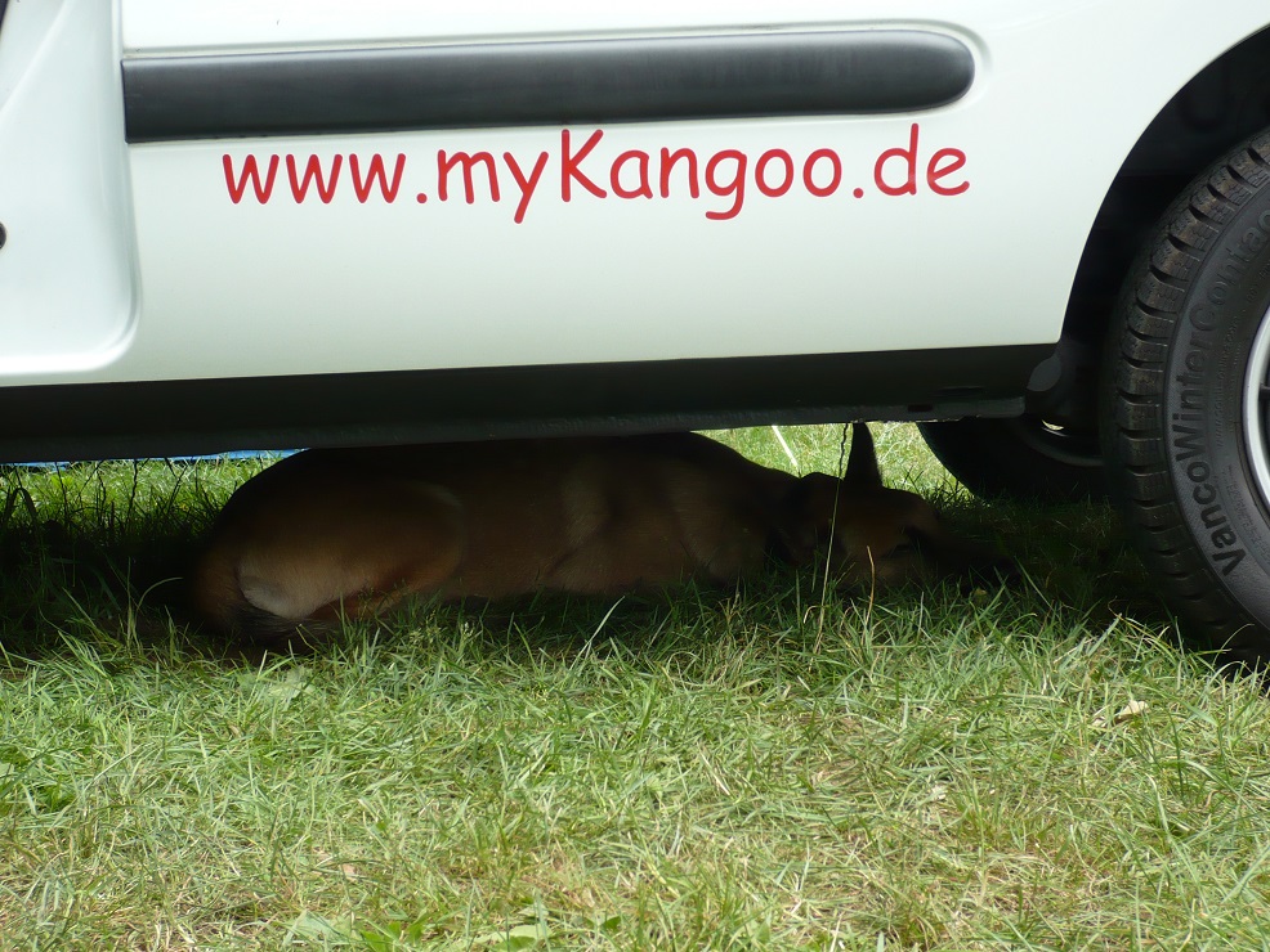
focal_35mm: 66
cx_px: 635
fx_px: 2422
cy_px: 476
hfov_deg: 29.4
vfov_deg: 22.3
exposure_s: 1/50
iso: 100
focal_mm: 10.9
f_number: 3.9
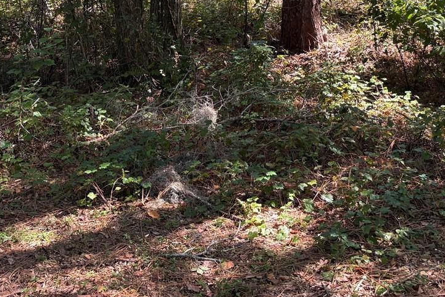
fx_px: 742
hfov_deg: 33.3
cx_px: 271
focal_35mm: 60
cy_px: -31
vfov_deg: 21.4
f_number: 1.6
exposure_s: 1/334
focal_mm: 5.96
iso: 64
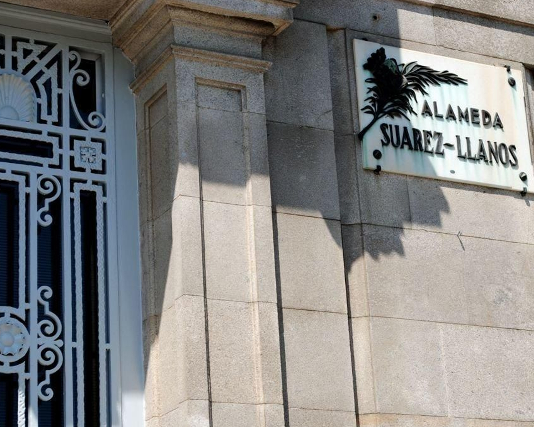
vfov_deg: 16.4
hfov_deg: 20.5
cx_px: 273
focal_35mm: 94
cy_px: 214
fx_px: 1479
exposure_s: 1/250
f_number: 8
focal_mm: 55
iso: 100
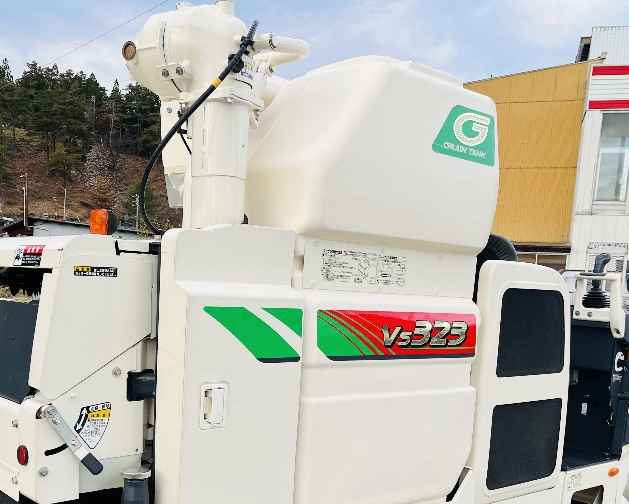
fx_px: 745
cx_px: 245
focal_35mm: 40
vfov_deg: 36.6
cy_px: 367
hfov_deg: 45.5
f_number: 1.6
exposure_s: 1/378
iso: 50
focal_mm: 5.1
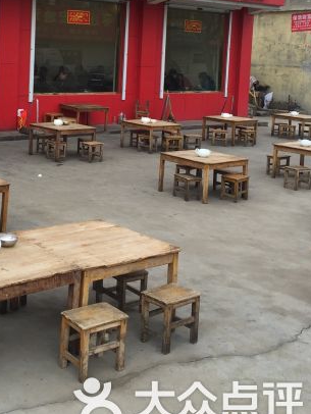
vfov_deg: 37.1
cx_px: 62
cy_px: 98
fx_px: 598
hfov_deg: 28.5
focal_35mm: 50
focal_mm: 4.15
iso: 32
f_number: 2.2
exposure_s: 1/234
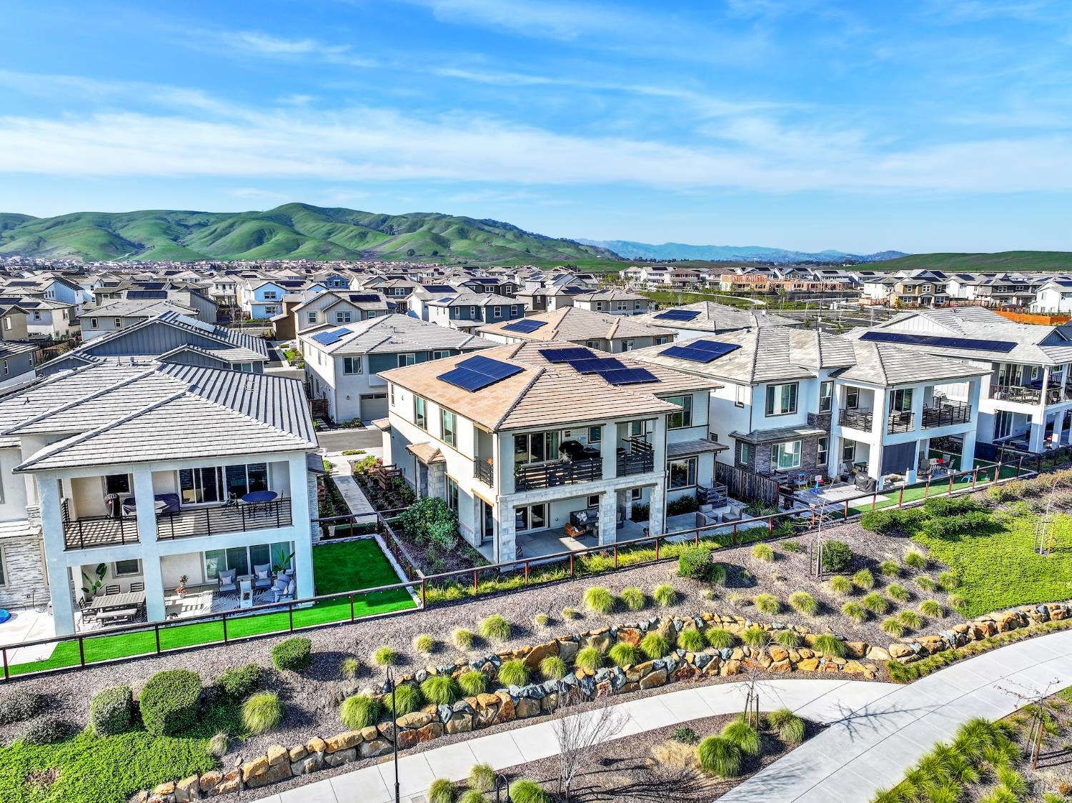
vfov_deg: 56.8
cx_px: 536
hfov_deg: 71.6
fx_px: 743
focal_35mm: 24
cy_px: 402
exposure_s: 1/1600
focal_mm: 12.3
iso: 180
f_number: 2.8
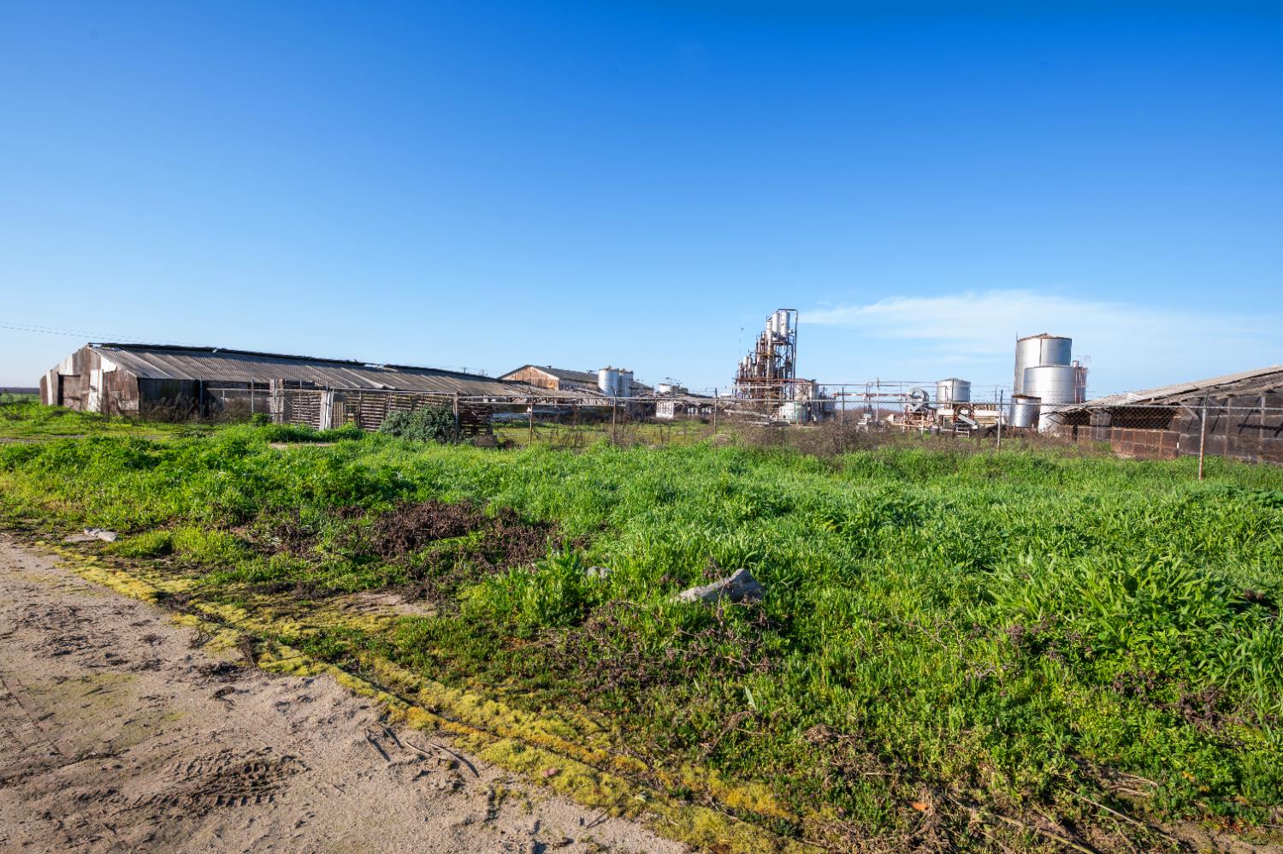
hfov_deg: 93.3
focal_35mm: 17
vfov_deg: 70.4
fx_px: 605
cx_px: 642
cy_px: 427
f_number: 9
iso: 250
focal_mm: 17
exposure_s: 1/160
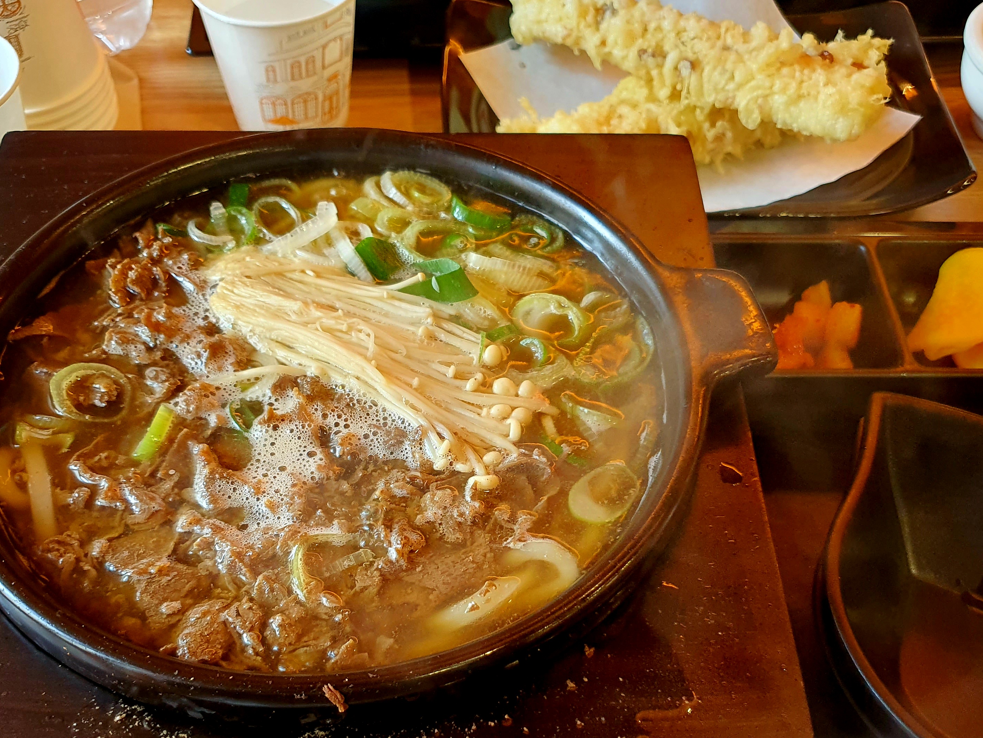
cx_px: 487
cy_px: 522
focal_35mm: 37
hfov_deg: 50.1
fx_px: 1051
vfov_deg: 38.0
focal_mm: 4.3
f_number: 1.5
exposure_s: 1/60.2
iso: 200
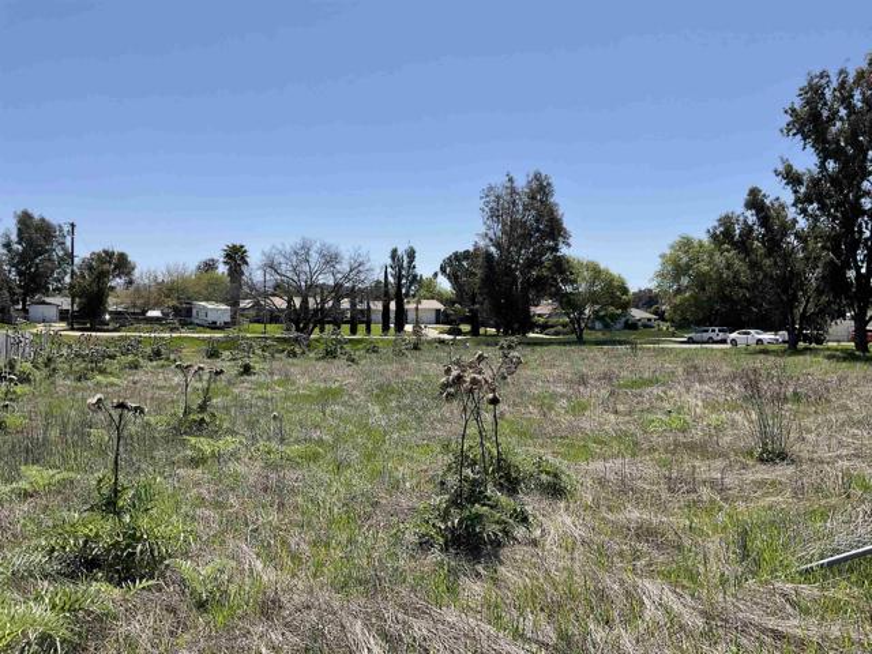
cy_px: 327
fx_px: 731
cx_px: 436
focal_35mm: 29
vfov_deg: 48.2
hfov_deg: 61.7
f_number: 1.8
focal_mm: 3
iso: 16
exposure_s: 1/2227
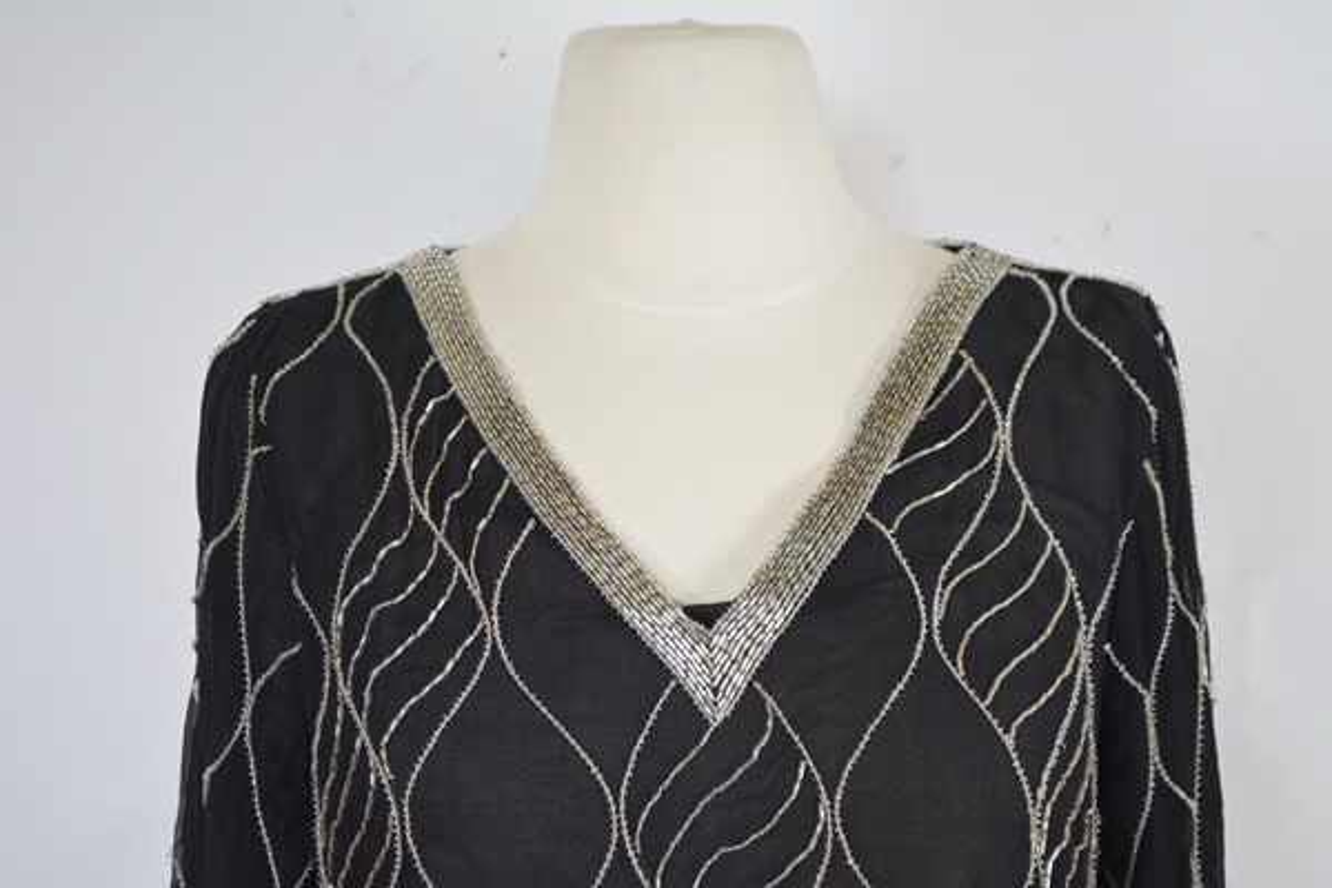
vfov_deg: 16.6
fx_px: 3052
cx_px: 666
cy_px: 444
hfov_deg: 24.6
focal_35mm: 82
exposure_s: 1/60
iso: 640
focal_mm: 55
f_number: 5.6
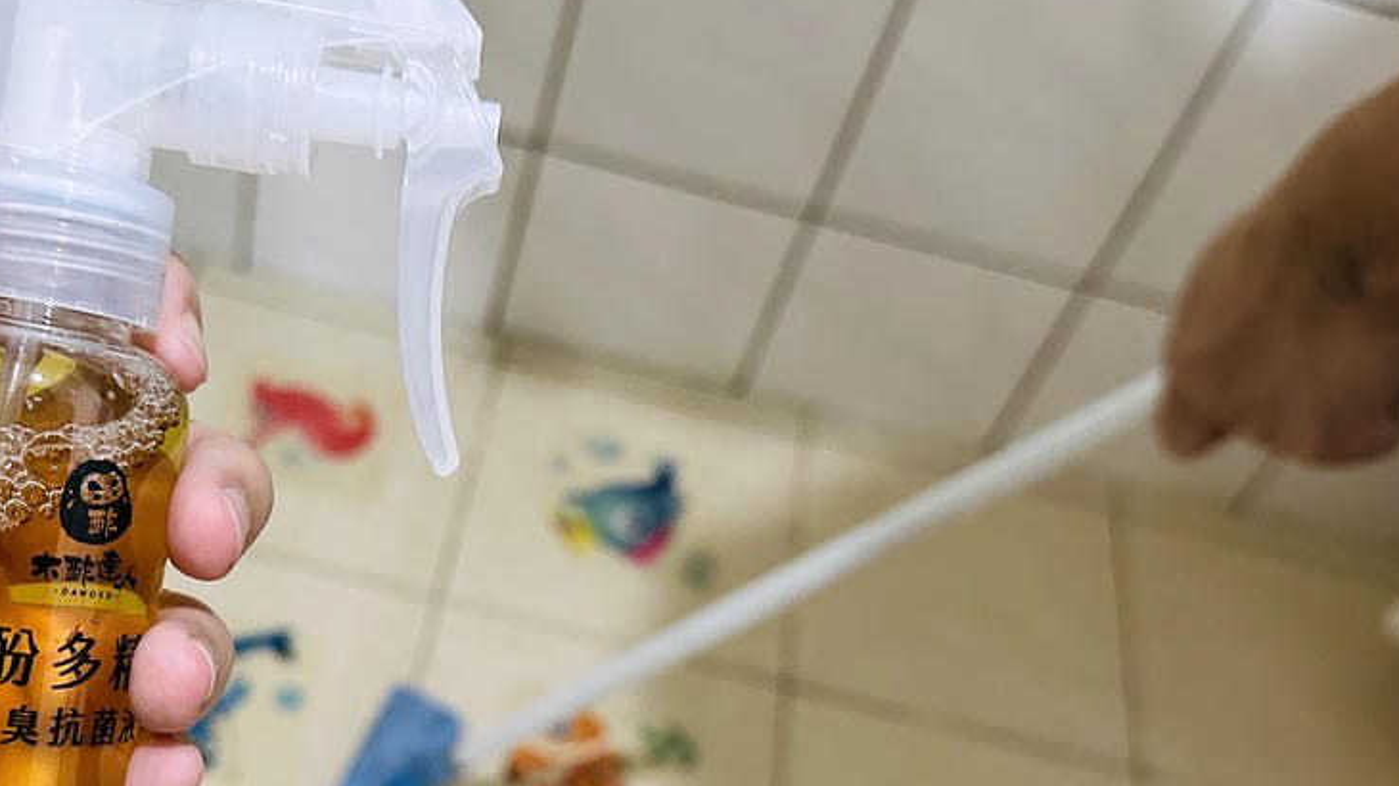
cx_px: 487
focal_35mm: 43
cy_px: 546
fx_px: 1595
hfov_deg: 46.7
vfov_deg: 27.5
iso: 500
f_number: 1.78
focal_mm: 6.86
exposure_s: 1/60
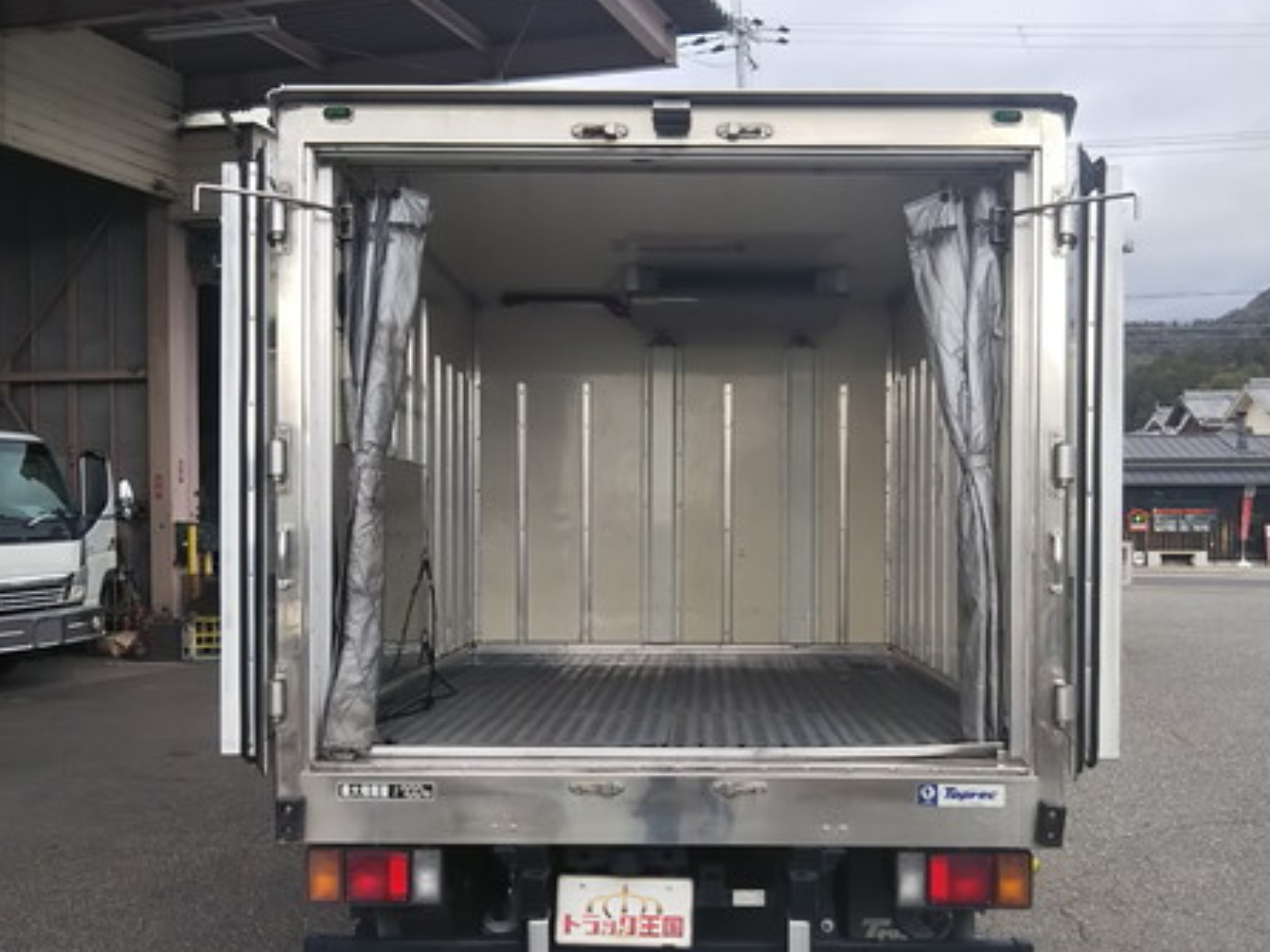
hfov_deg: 43.8
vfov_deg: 33.5
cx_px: 699
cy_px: 554
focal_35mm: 43
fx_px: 1577
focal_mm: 4
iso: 20
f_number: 2.2
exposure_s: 1/377
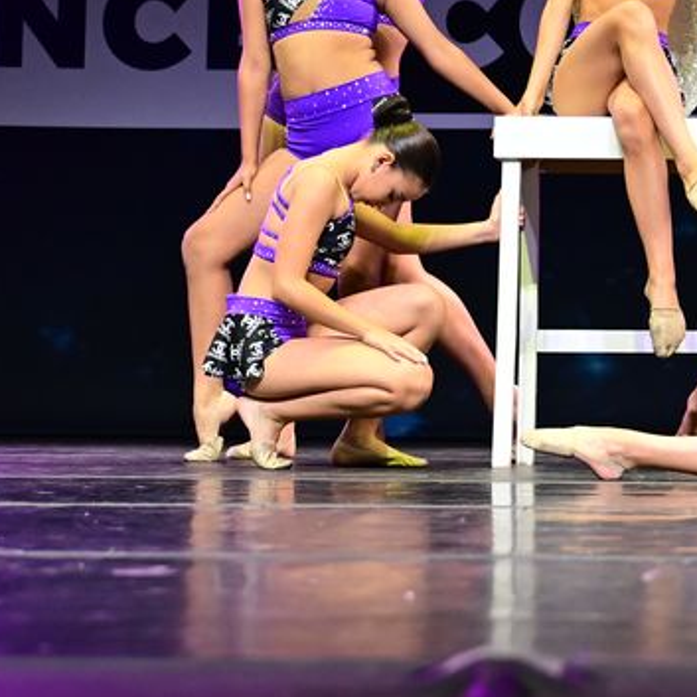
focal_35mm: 158
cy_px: 84
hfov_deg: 10.9
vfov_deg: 11.0
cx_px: 717
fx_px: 3599
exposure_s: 1/1000
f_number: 2.8
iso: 2500
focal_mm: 43
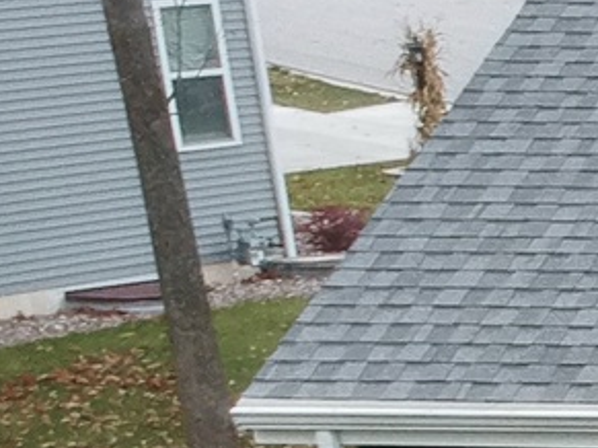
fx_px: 2970
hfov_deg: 8.8
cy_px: 902
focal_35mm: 172
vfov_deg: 8.2
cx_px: 1971
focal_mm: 4.49
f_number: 2.6
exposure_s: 1/15
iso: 273
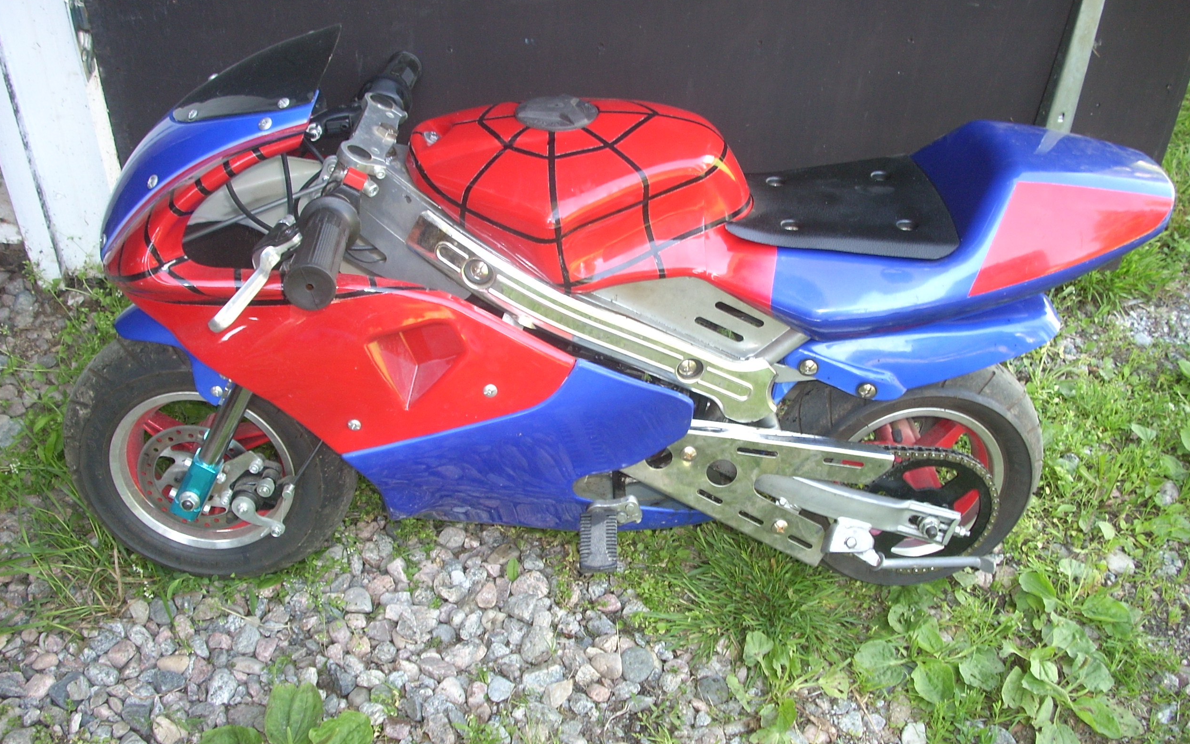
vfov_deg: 32.0
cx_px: 597
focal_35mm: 40
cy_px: 373
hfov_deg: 49.3
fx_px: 1297
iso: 64
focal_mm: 6.2
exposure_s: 1/30
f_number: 2.8
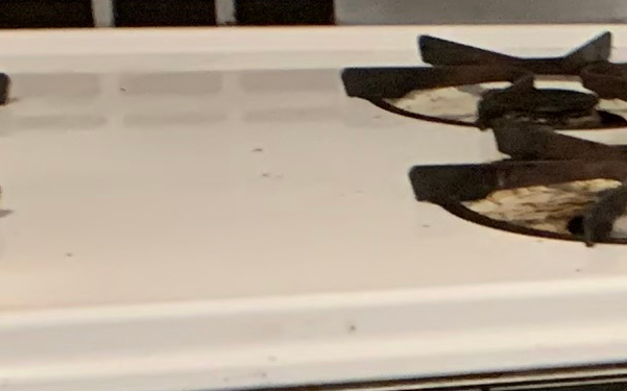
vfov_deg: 7.0
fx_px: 3160
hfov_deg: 11.0
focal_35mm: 185
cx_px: 864
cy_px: 569
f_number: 1.8
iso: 400
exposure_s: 1/37
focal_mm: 4.25
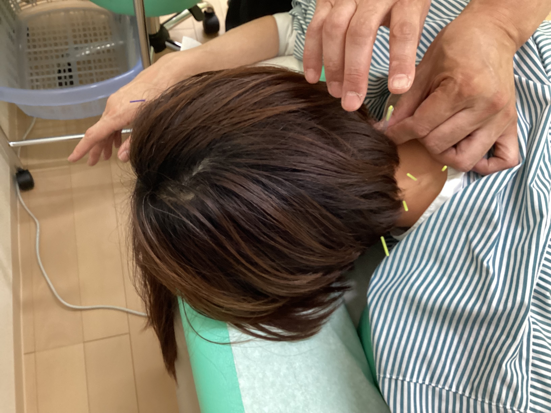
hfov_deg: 58.4
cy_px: 206
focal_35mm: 31
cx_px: 276
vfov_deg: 45.4
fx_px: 493
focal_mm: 3.3
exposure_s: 1/60
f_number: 2.4
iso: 250
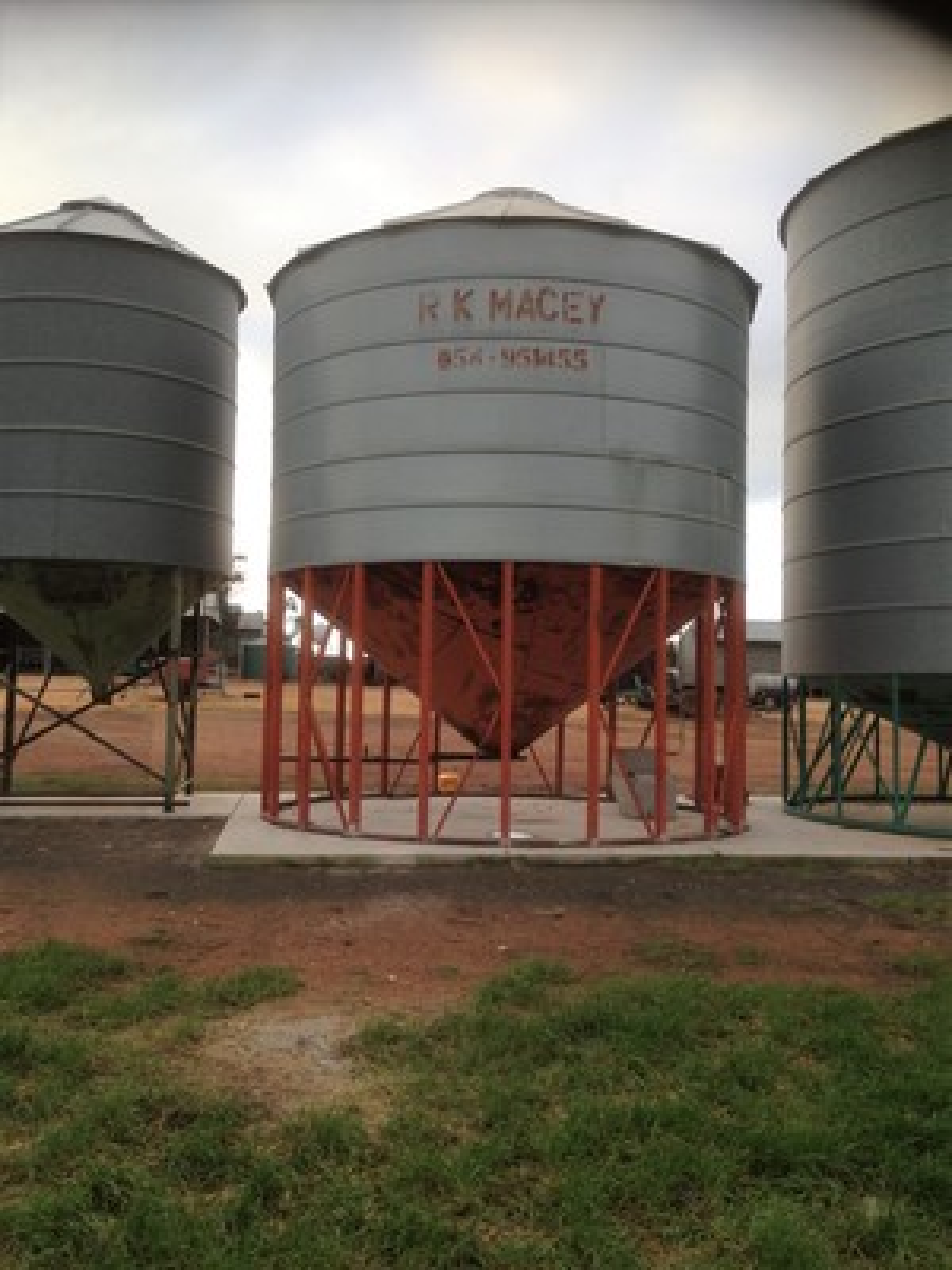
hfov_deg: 42.9
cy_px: 635
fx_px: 1210
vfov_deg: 55.4
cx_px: 476
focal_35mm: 33
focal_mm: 4.12
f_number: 2.4
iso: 50
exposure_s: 1/157
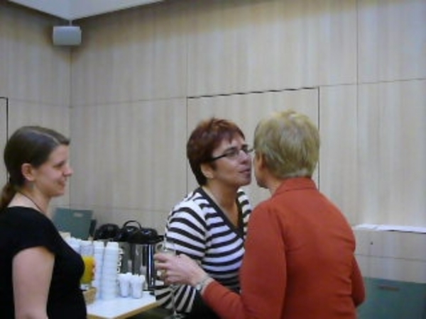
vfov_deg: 35.1
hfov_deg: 45.8
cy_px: 160
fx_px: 505
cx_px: 213
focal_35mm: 41
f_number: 3.1
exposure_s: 1/30
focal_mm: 6.1
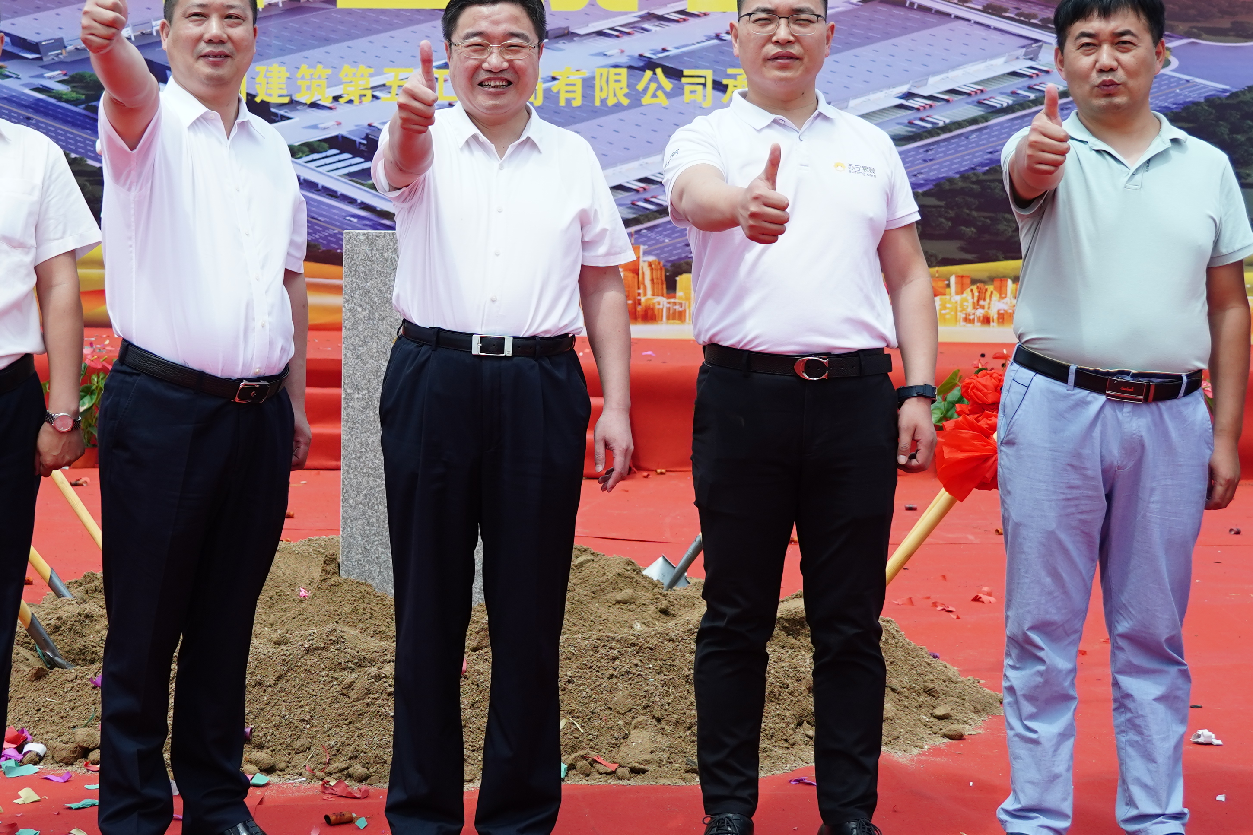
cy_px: 244
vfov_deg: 22.5
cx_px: 509
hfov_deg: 33.3
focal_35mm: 60
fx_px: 2088
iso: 320
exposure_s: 1/2500
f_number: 4
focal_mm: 29
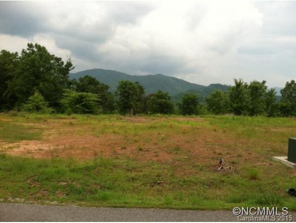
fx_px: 300
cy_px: 112
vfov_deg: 40.8
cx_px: 148
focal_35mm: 35
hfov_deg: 52.6
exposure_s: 1/462
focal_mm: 3.85
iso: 80
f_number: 2.8
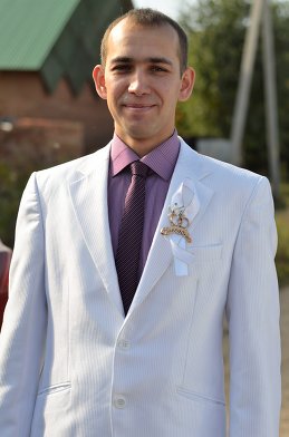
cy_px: 218
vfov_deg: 27.1
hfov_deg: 18.1
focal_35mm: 75
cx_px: 144
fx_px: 909
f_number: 2.8
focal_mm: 50
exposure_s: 1/1000
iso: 100
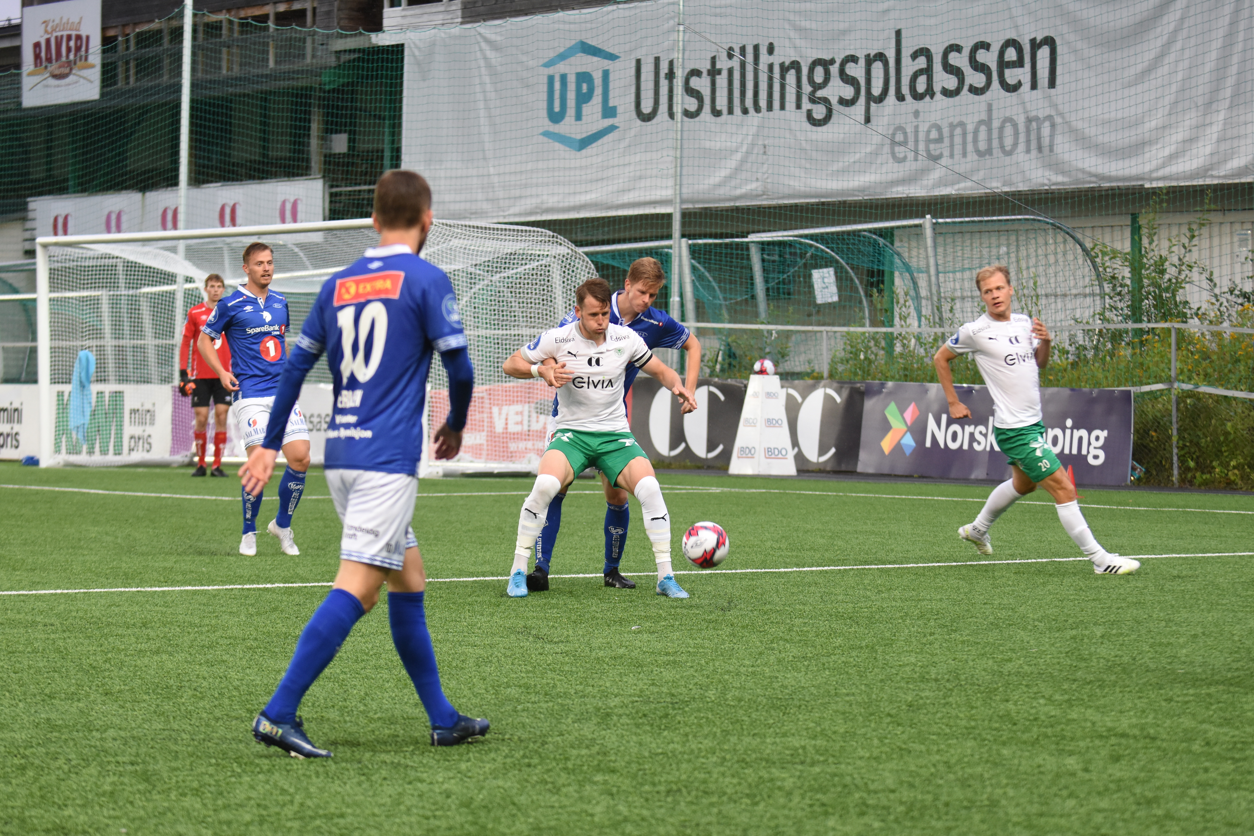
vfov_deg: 11.1
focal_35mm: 123
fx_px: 4284
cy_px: 418
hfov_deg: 16.7
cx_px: 627
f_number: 3.2
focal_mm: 82
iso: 1000
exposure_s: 1/640
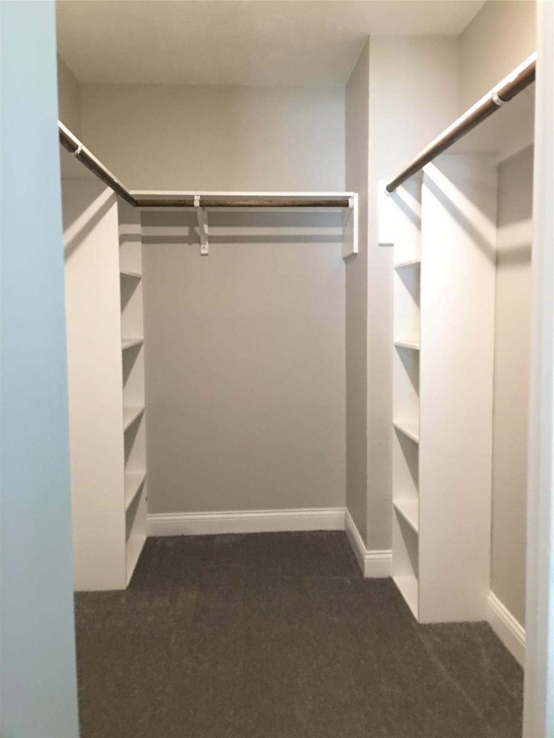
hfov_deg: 48.2
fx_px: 619
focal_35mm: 29
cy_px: 369
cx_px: 277
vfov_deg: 61.7
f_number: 2.2
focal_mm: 4.15
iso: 100
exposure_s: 1/8
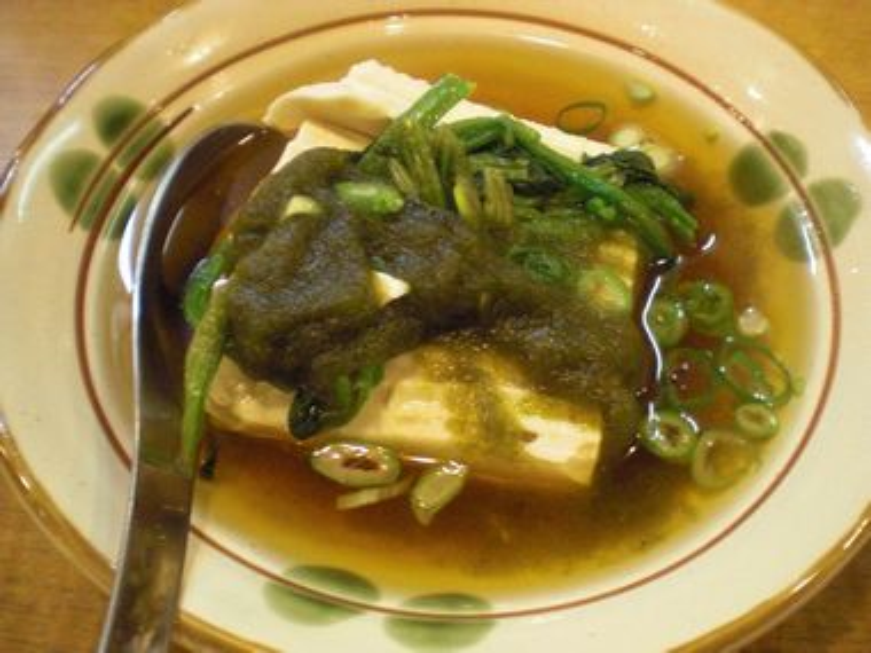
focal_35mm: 38
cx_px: 436
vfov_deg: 37.7
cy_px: 326
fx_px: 956
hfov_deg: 49.0
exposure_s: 1/30
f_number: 3.1
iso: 800
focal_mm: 6.3
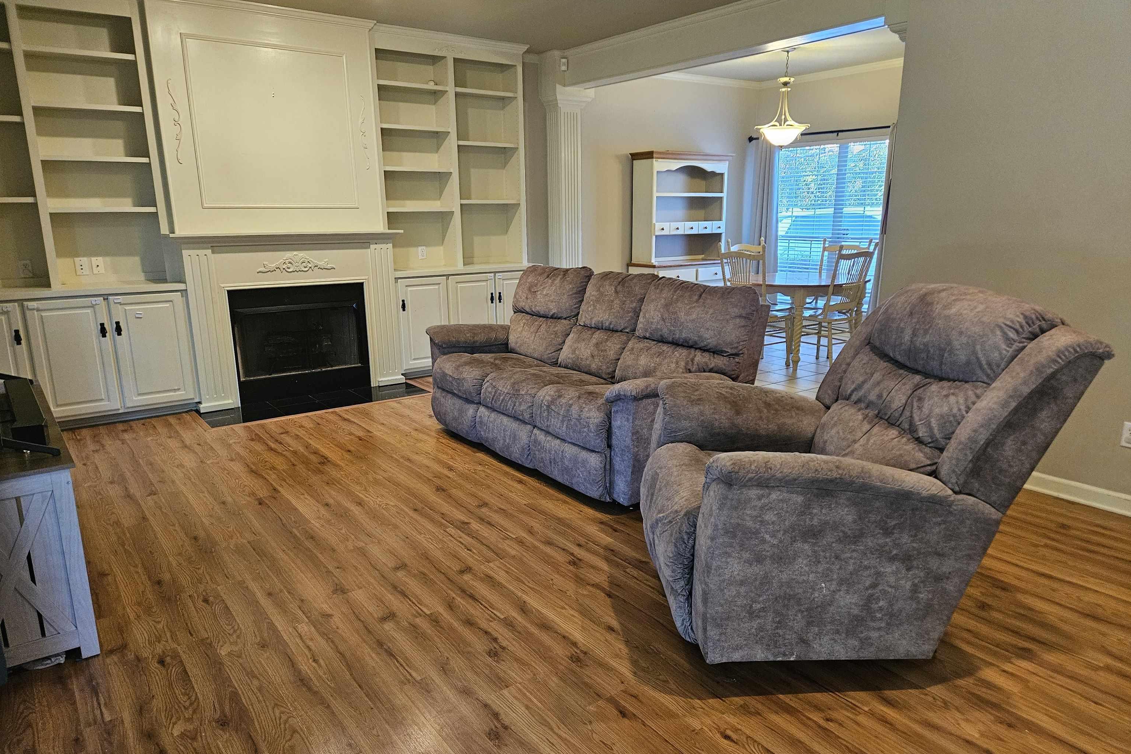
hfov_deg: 73.7
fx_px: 754
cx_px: 567
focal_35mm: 24
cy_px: 381
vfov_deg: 53.1
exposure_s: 1/120
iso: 640
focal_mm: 5.4
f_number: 1.8
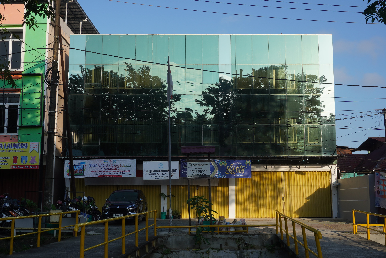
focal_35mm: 46
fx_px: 499
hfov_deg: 42.3
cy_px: 129
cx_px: 193
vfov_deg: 29.0
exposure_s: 1/100
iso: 100
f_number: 13
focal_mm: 31
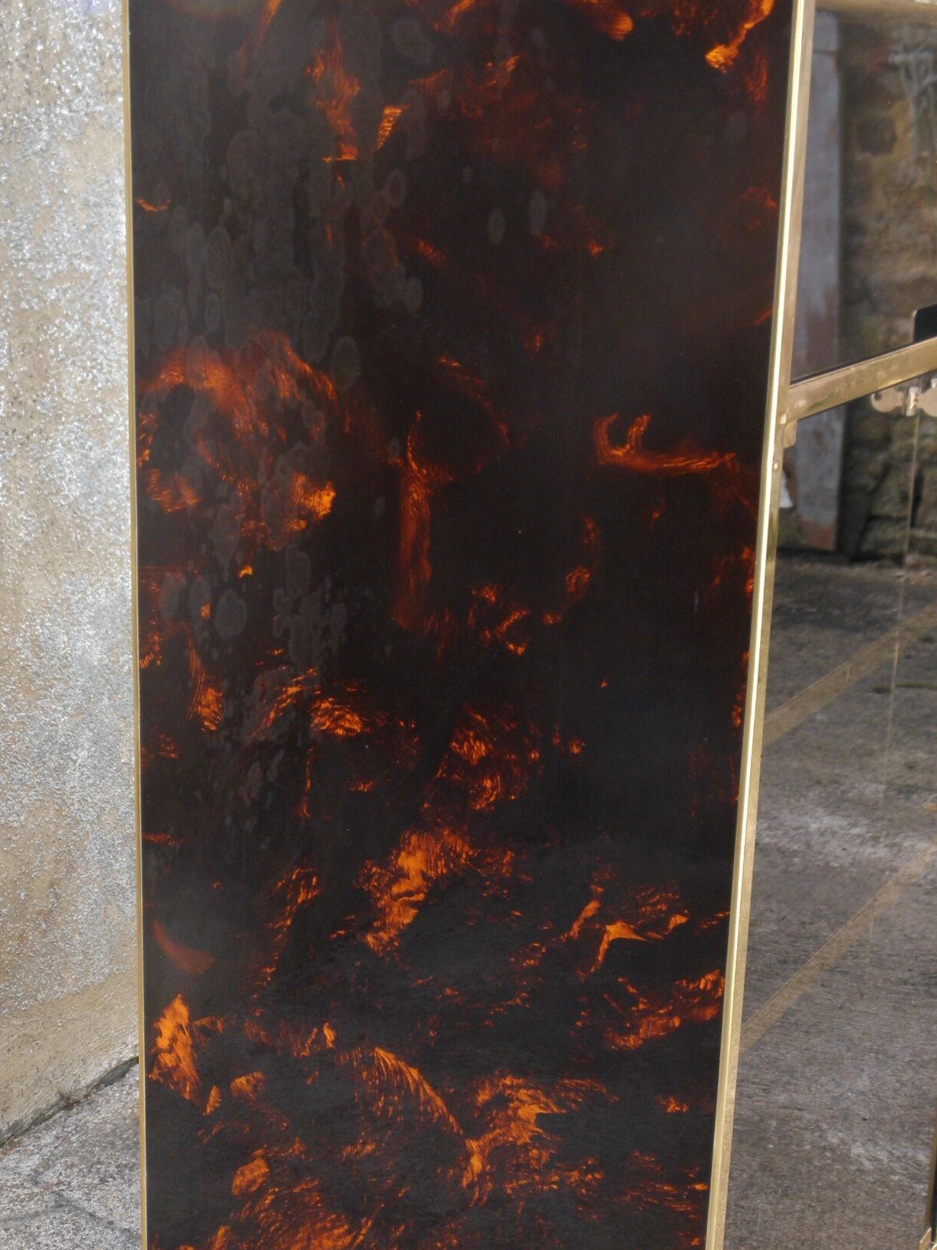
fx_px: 2201
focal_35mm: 61
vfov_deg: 31.4
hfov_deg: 24.0
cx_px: 435
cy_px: 839
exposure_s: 1/40
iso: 100
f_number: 3.8
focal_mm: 7.1
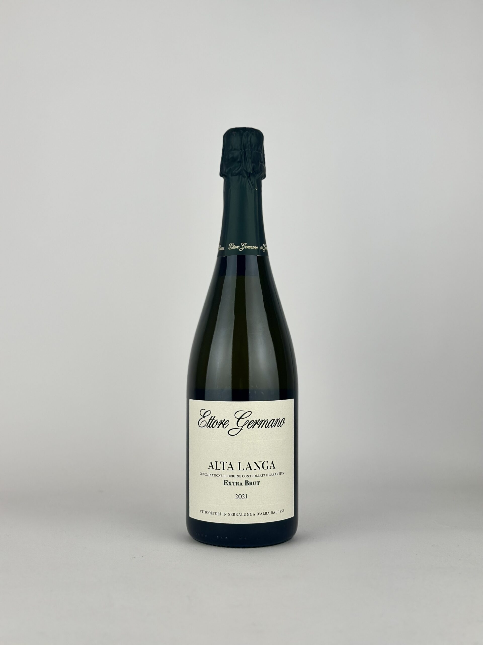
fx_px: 893
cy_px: 322
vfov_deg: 39.7
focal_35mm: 48
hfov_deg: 30.3
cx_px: 242
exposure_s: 1/919
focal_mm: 6.86
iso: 80
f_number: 1.78
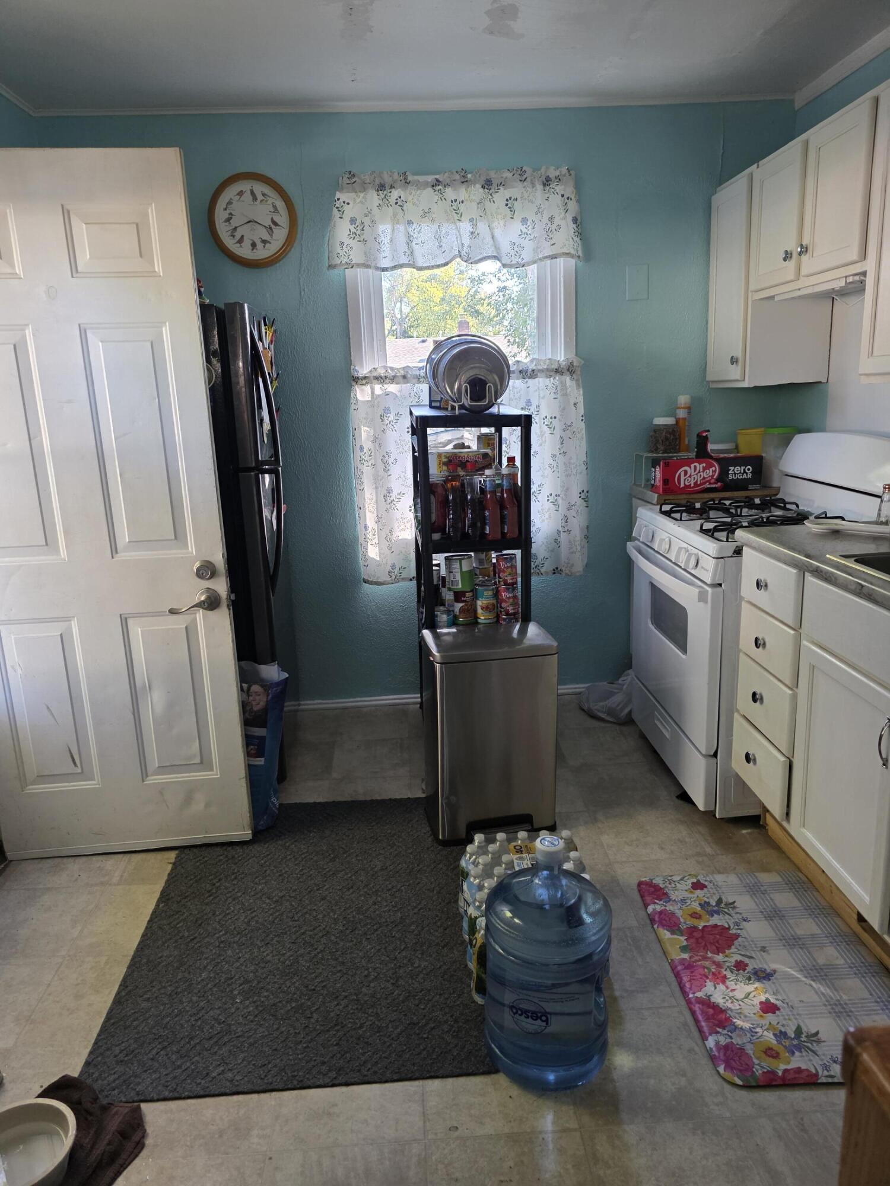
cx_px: 445
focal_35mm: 23
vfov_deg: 73.9
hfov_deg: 58.9
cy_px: 593
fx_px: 788
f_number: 1.7
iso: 400
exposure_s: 1/120
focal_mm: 6.3
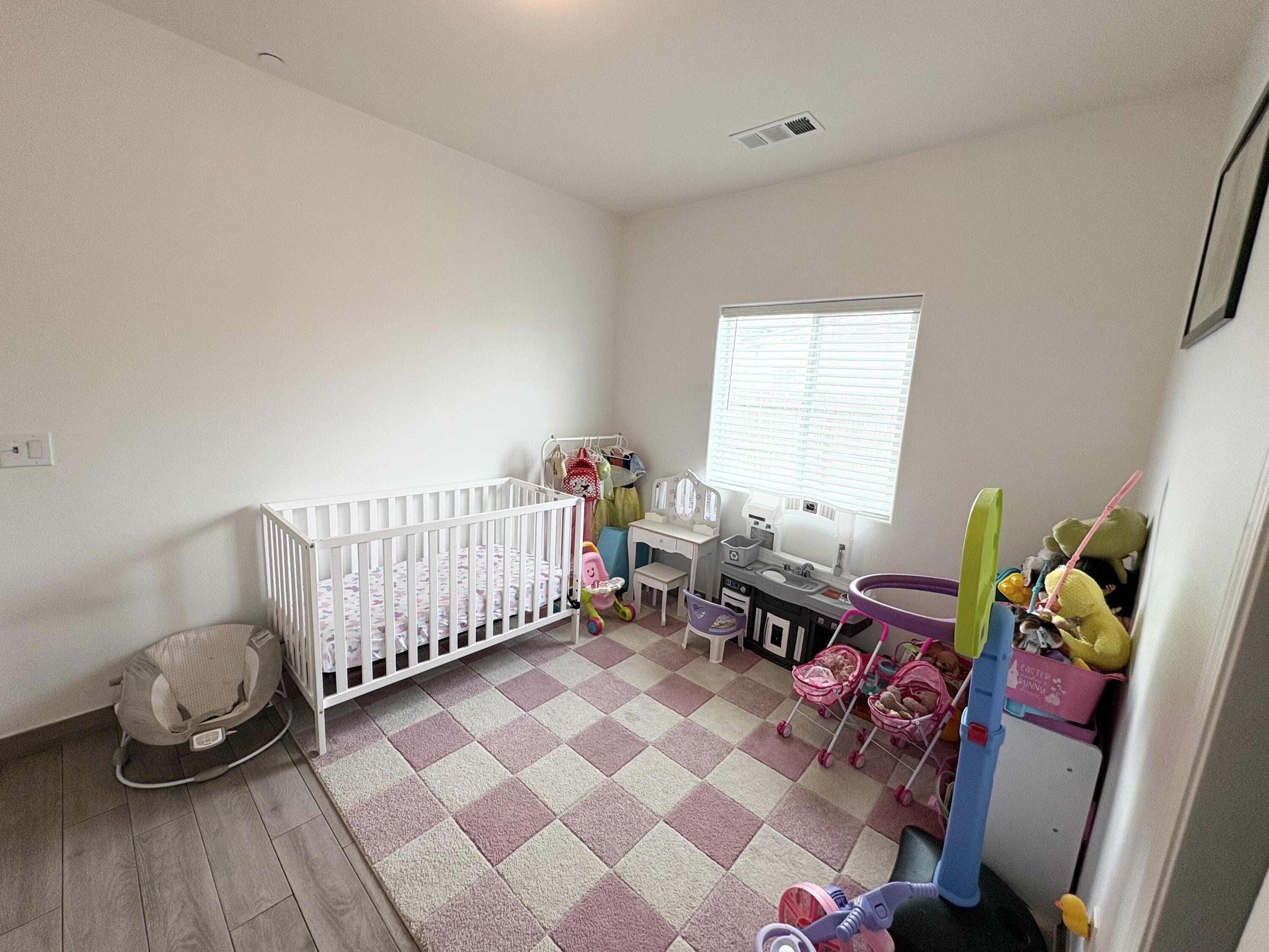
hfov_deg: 102.1
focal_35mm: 14
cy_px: 476
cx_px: 634
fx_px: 513
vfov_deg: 85.7
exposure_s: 1/125
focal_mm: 2.22
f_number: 2.2
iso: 80
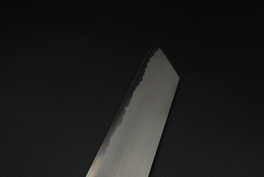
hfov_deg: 40.3
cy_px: 88
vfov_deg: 27.5
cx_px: 132
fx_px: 360
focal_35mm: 49
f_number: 9
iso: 1250
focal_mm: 32.7
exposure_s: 1/160
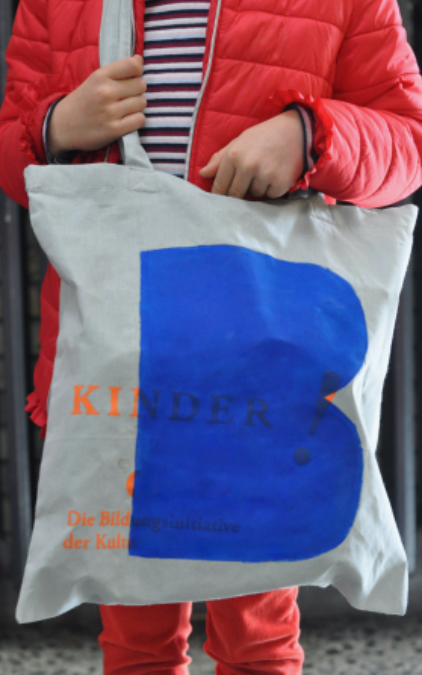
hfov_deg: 16.9
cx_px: 223
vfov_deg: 26.8
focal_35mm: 77
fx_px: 1416
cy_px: 336
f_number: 3.5
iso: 800
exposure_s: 1/50
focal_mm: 50
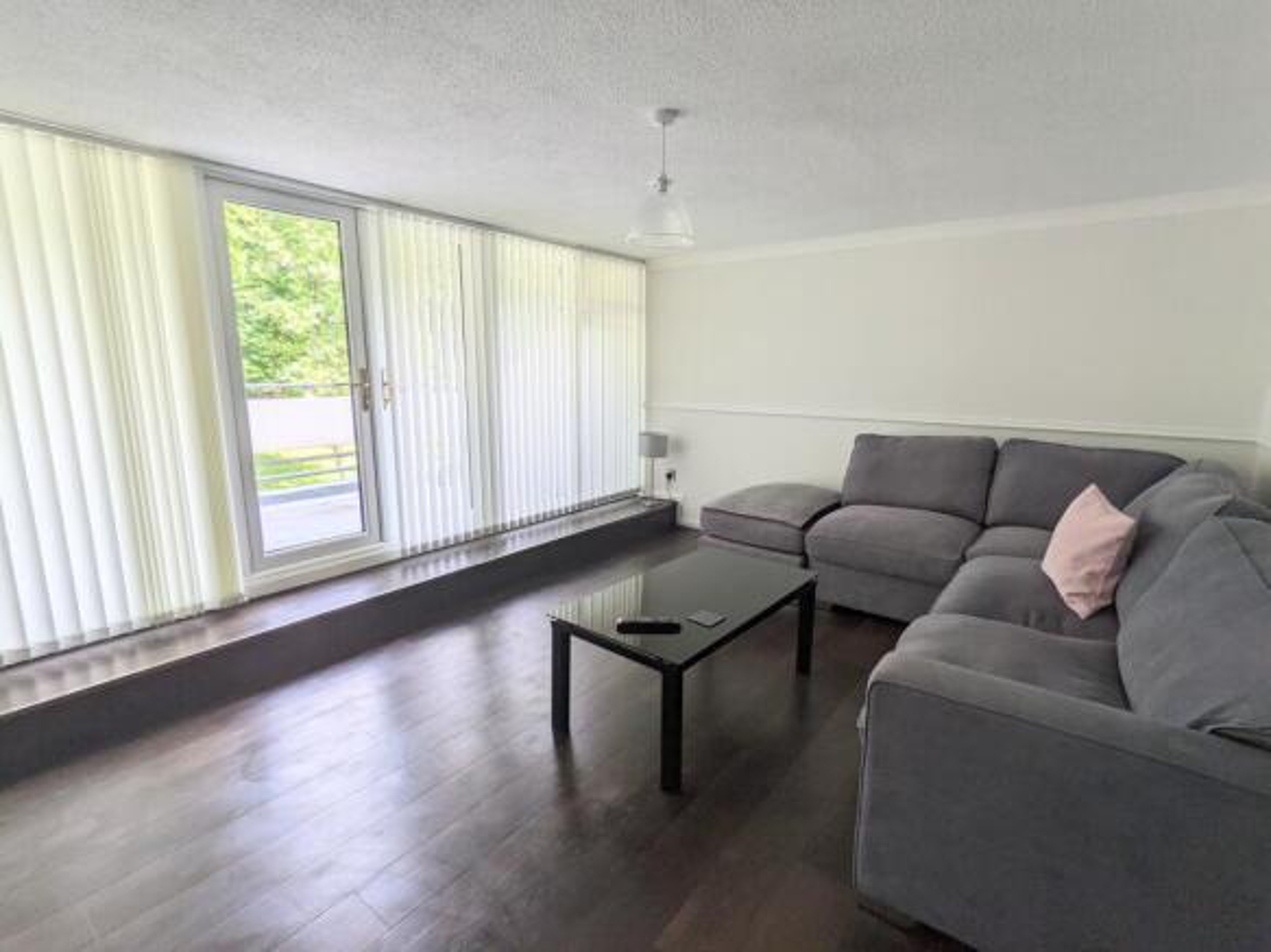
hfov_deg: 94.5
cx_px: 636
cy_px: 476
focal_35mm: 16
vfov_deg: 78.1
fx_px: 587
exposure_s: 1/86.8
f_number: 2.2
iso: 34
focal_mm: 2.22
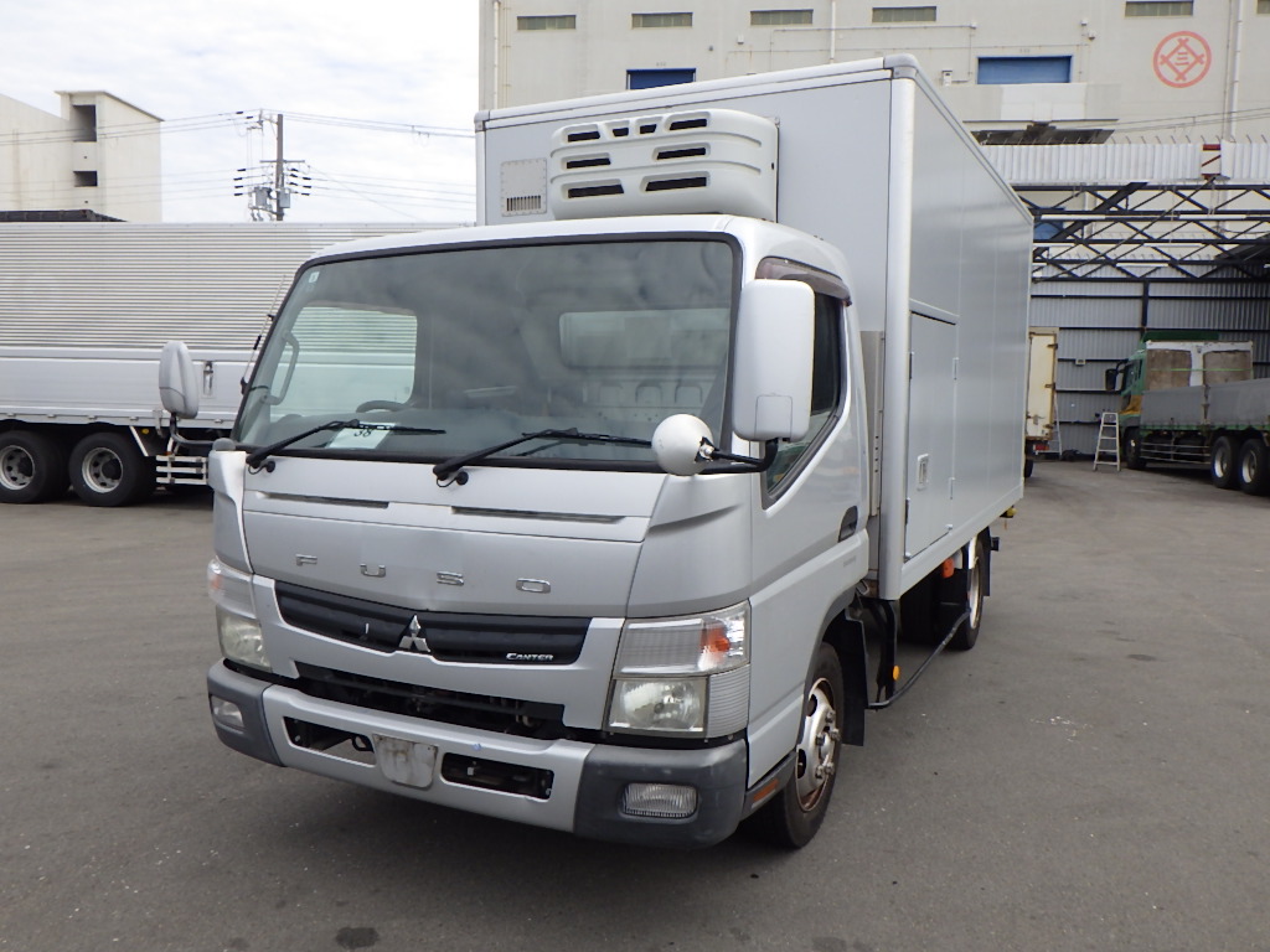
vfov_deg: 49.7
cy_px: 476
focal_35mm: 28
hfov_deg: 63.4
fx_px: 1027
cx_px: 635
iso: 125
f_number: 4.2
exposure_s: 1/800
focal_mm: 5
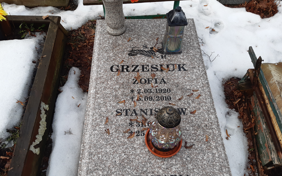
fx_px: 215
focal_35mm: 28
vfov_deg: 44.4
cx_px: 139
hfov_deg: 66.5
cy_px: 101
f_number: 1.7
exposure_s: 1/434
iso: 40
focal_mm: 3.92
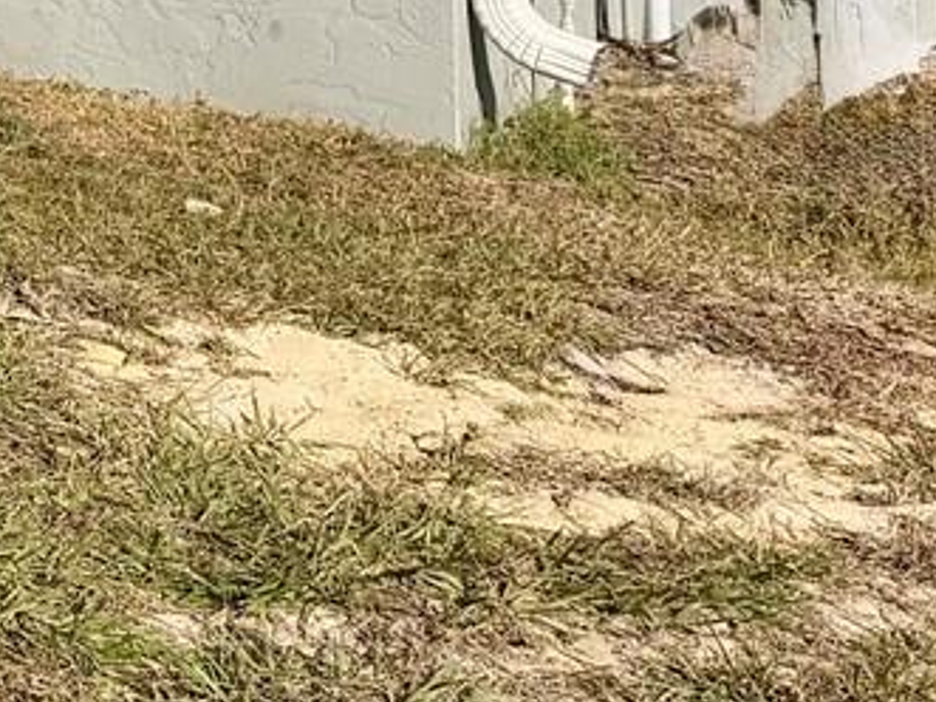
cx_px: -1258
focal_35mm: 116
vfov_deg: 11.7
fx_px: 3135
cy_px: -614
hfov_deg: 13.1
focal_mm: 6.76
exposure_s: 1/9091
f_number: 1.78
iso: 80
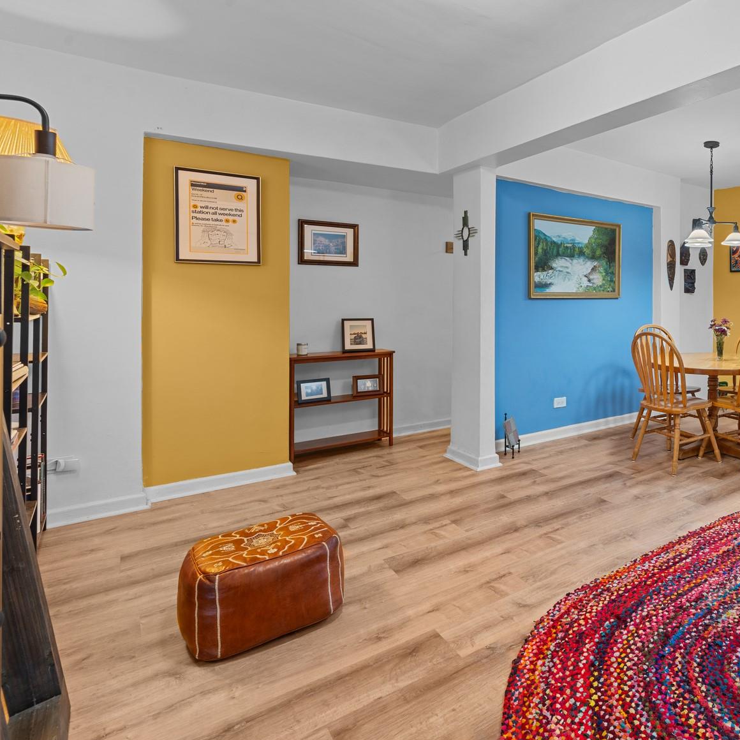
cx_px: 643
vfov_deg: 71.7
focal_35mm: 21
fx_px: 508
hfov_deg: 62.5
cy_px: 313
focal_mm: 14
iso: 200
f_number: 10
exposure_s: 1.6
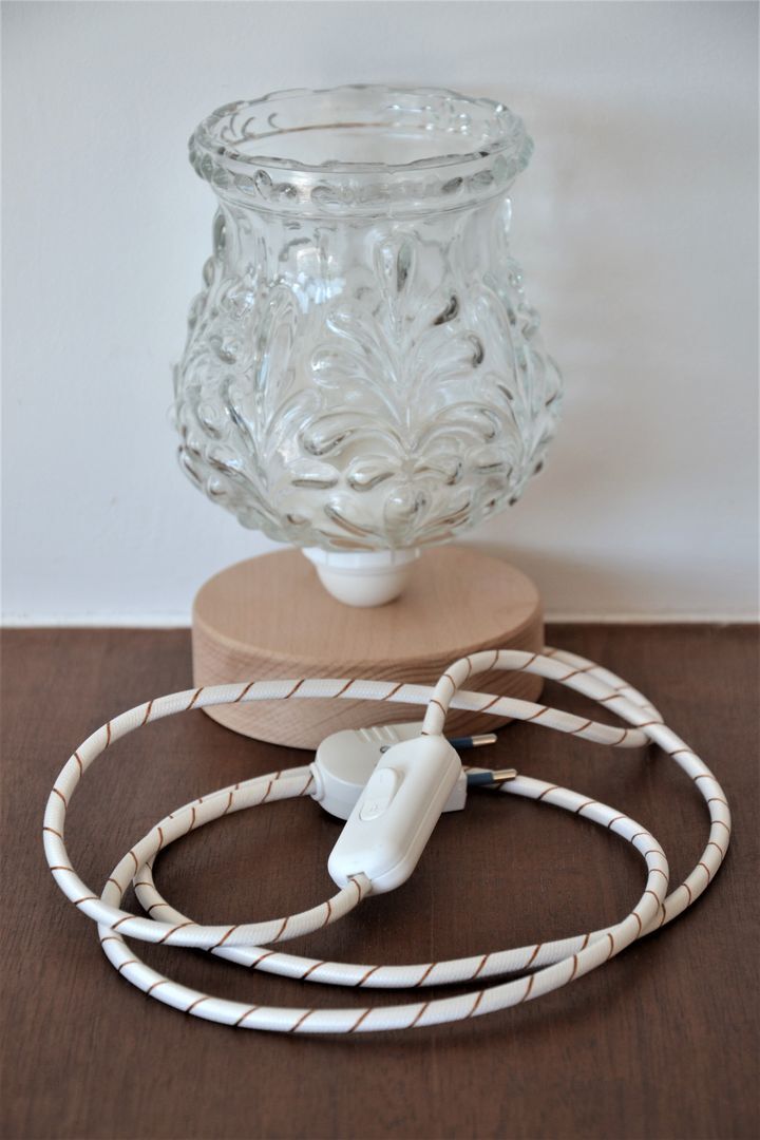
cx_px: 380
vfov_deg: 17.1
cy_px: 570
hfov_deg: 11.4
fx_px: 3800
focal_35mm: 120
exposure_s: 1/125
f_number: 5.3
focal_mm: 80
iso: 400
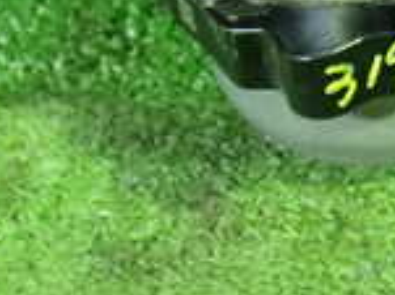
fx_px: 1448
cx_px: 416
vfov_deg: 11.0
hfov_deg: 15.2
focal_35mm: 127
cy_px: -196
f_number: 2.4
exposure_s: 1/25
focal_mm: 5.79
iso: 800
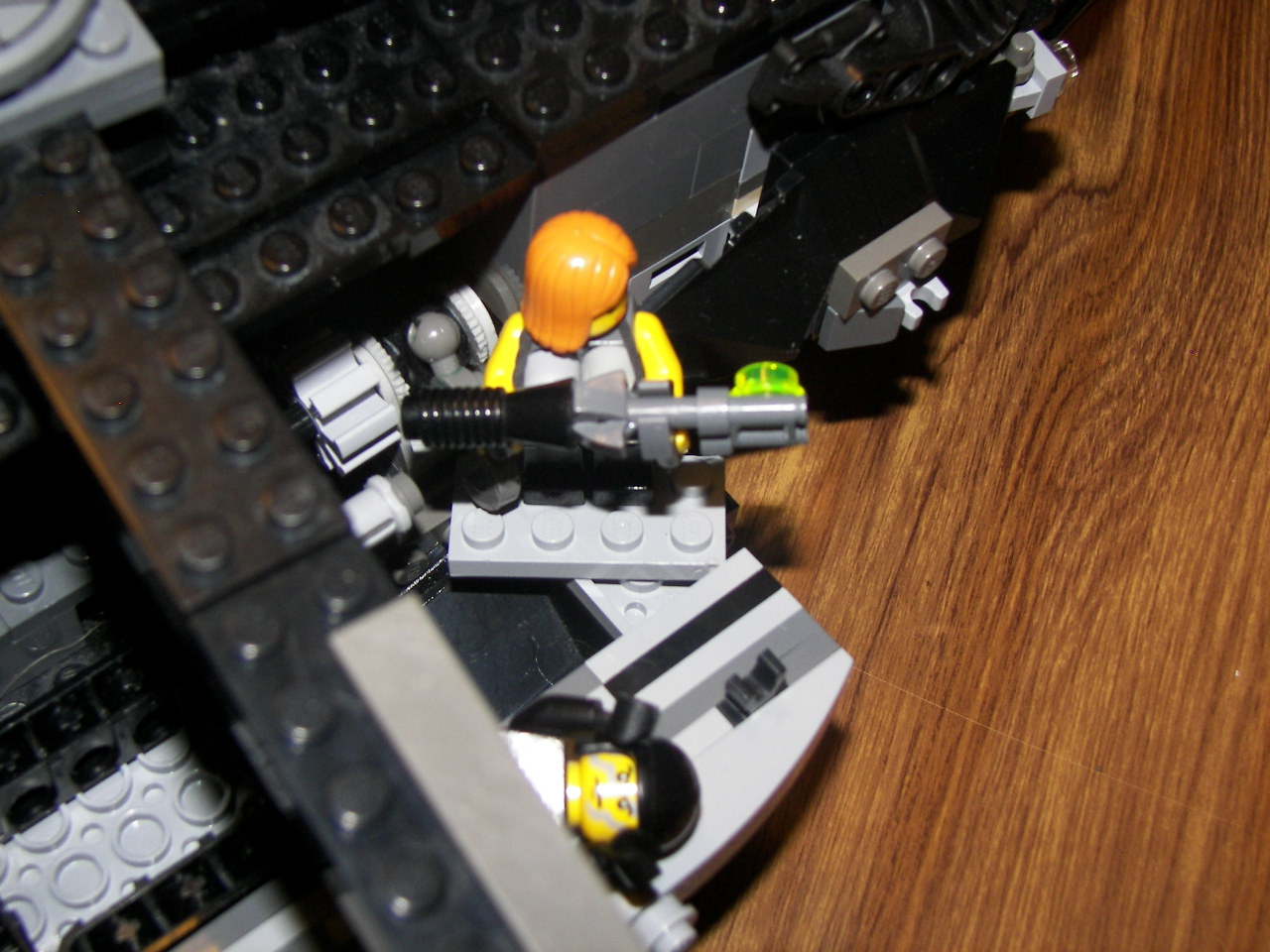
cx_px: 635
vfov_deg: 24.8
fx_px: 2165
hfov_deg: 32.7
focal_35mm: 59
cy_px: 476
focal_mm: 9.9
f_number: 2.8
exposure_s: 1/30
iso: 100
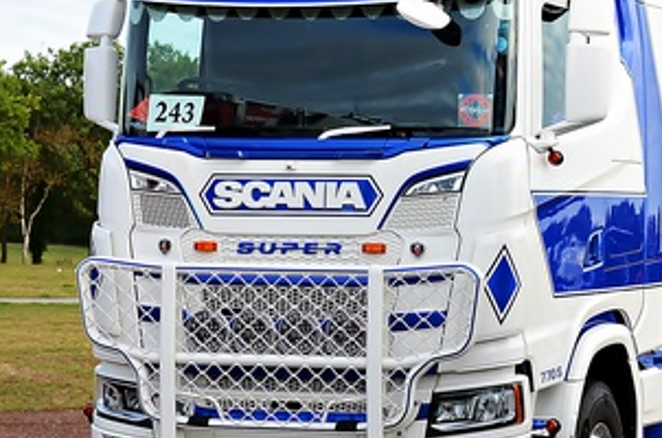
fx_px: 2330
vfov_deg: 10.7
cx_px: 769
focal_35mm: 127
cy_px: 199
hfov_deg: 15.6
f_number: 5.6
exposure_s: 1/400
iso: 250
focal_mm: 32
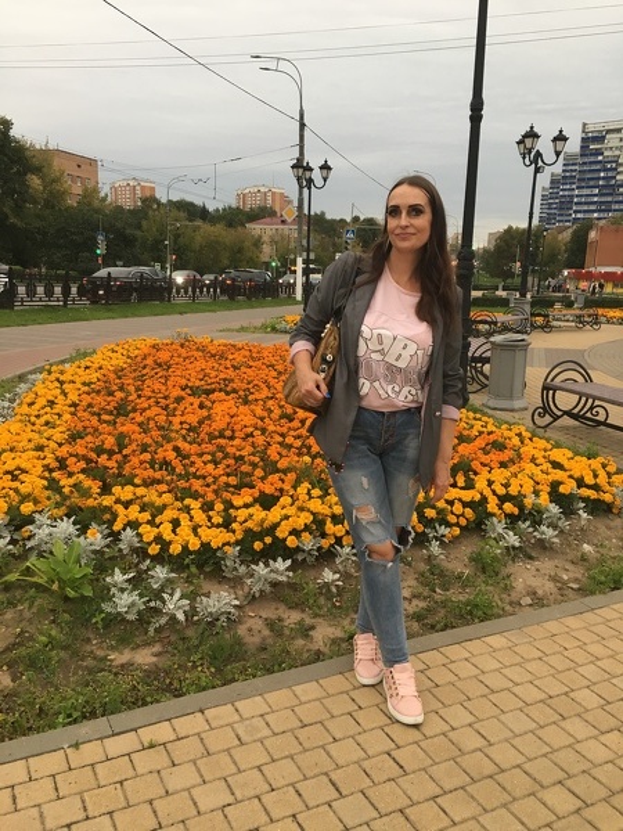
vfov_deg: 61.7
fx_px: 696
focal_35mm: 29
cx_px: 312
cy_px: 416
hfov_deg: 48.2
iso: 50
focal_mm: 4.15
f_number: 2.2
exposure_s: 1/33
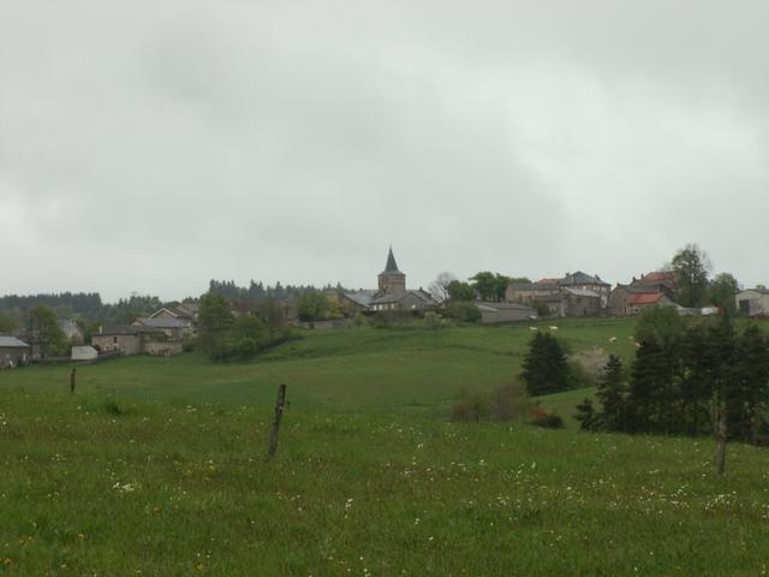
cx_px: 384
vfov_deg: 12.6
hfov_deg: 16.7
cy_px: 288
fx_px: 2621
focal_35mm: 118
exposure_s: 1/80
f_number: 7.1
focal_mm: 19.32
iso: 50
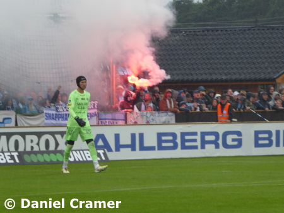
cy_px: 106
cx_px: 142
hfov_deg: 5.7
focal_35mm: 347
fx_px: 2848
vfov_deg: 4.3
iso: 125
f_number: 6
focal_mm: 62.1
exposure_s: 1/80
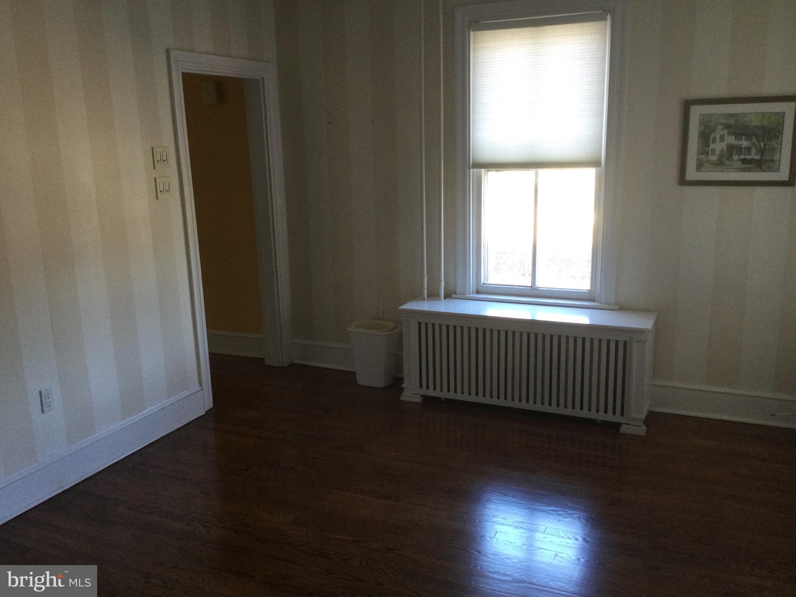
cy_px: 298
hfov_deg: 58.4
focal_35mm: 31
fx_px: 713
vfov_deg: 45.4
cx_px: 398
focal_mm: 3.3
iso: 50
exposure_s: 1/30
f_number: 2.4
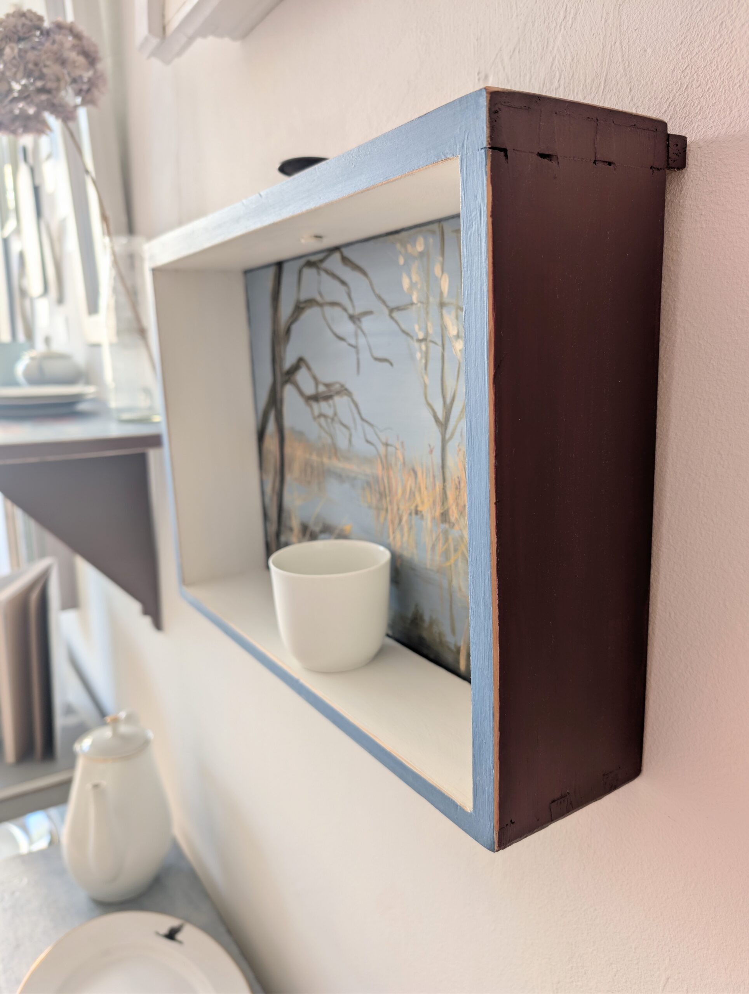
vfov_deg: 71.5
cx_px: 374
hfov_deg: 56.9
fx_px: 691
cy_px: 497
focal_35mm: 24
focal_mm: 6.9
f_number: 1.68
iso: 25
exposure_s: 1/15
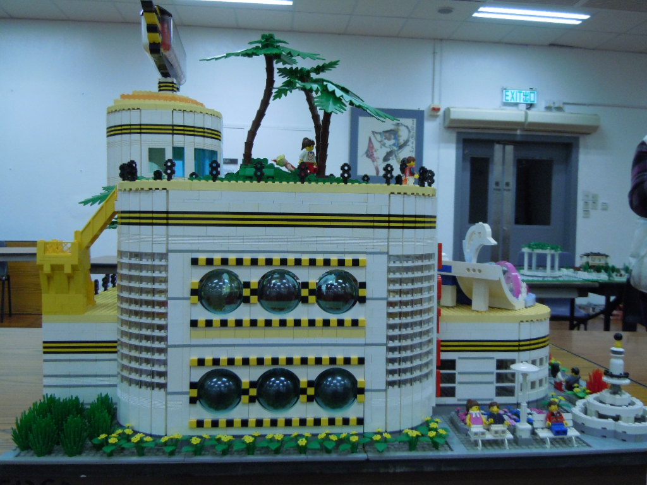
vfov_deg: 46.8
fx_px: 561
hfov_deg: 60.0
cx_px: 324
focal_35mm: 30
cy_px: 242
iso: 400
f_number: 3.5
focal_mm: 5.4
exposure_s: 1/60
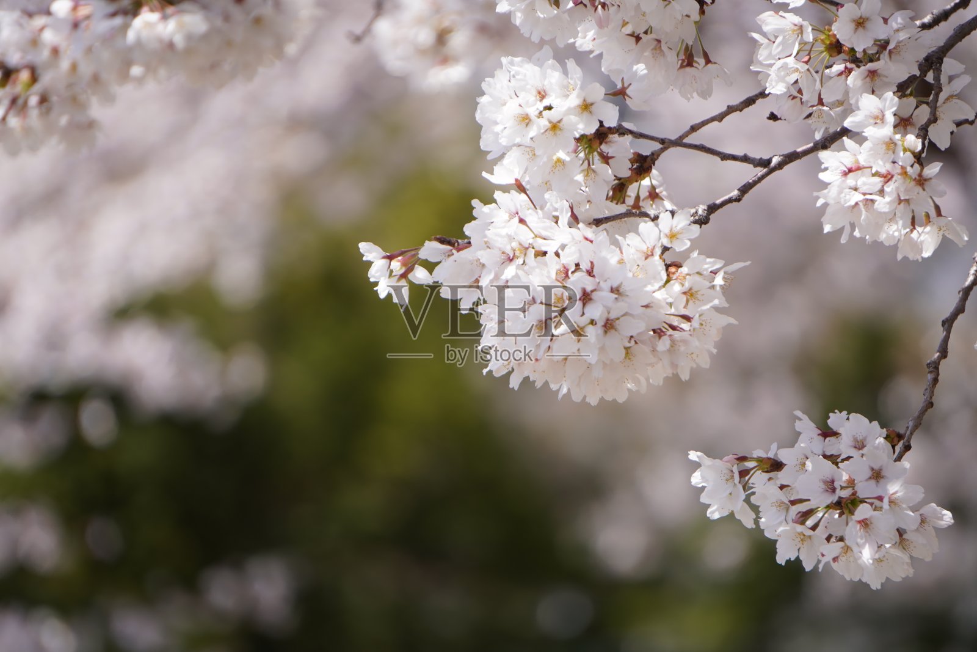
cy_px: 326
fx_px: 8549
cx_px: 488
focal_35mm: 315
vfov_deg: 4.4
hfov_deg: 6.5
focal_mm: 210
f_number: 6.3
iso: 200
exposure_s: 1/400
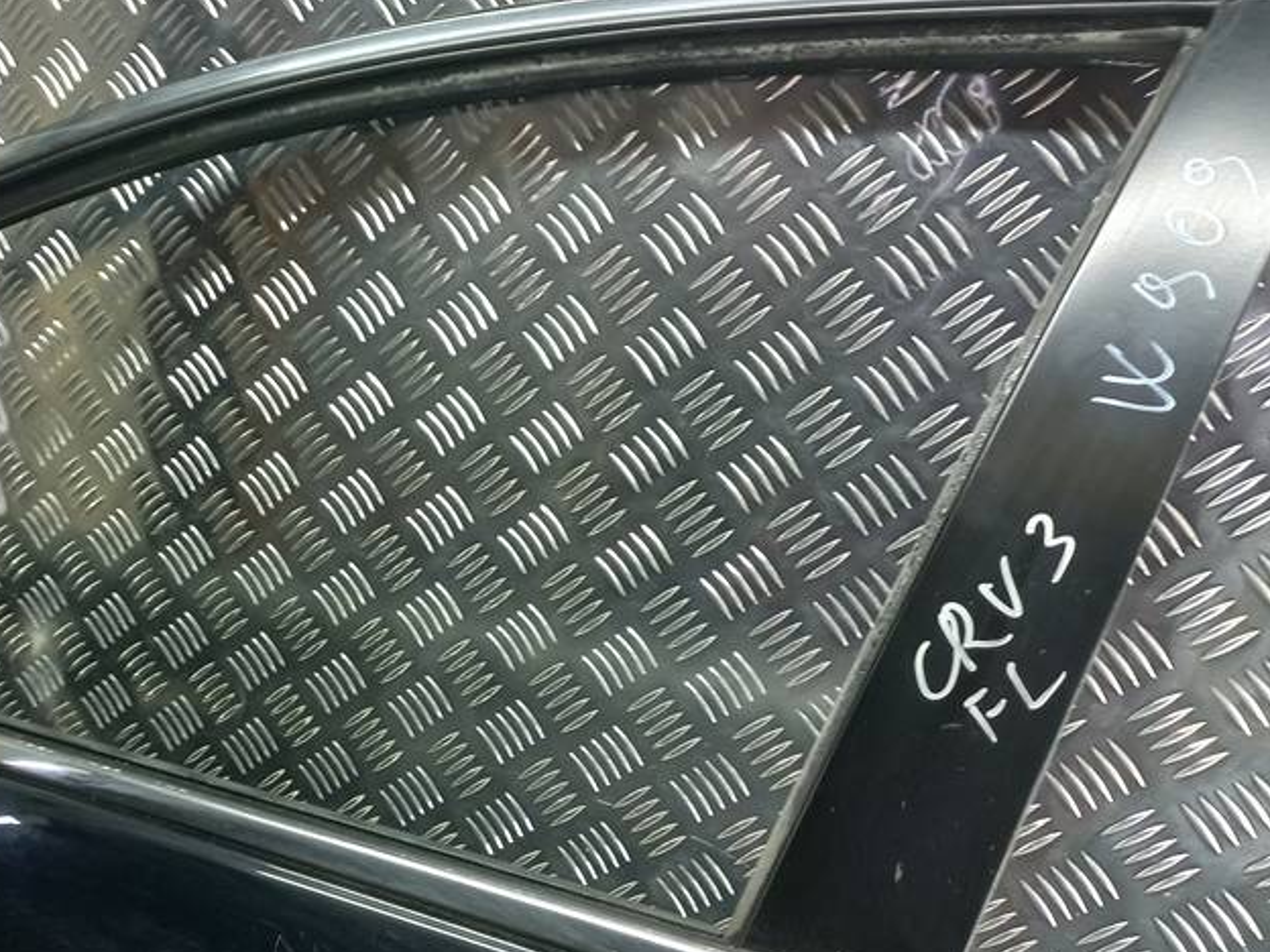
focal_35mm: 41
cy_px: 574
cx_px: 362
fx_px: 1504
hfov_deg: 44.7
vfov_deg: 35.0
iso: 160
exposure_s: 1/50
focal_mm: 4.6
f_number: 1.8
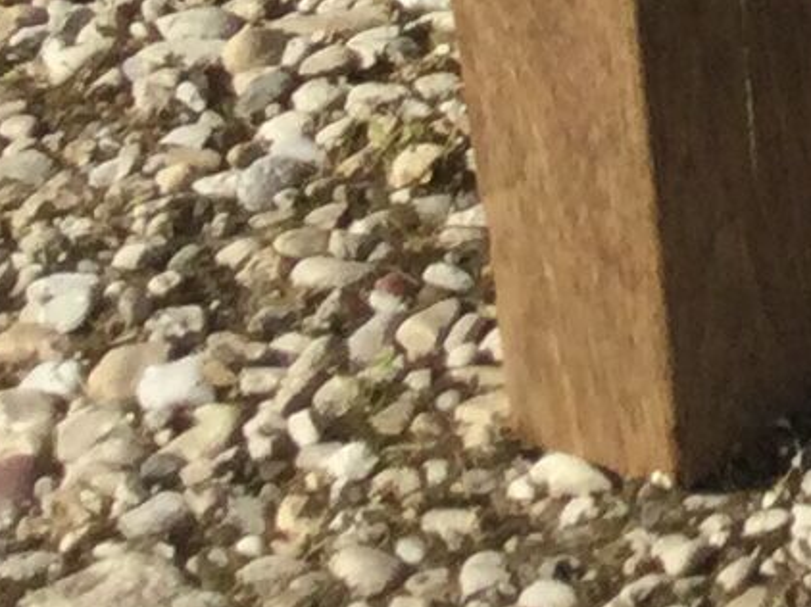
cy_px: -926
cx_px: 2218
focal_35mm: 240
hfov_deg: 7.5
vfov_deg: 5.9
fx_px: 5620
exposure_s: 1/1456
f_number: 2.4
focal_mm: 3.3
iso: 25
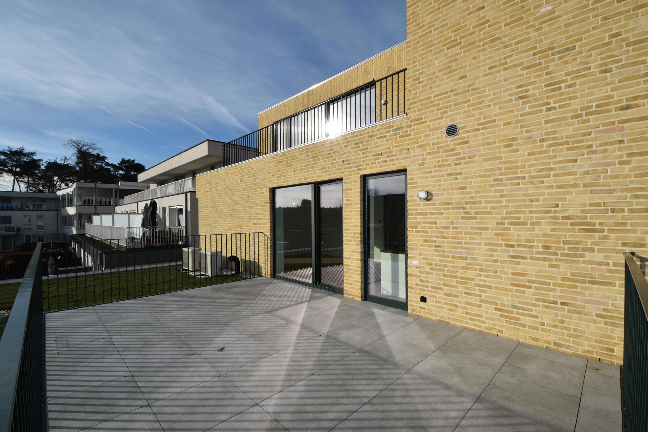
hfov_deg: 100.4
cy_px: 216
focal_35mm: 15
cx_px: 324
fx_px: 270
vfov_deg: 77.3
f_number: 11
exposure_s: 1/200
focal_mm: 10
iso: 100
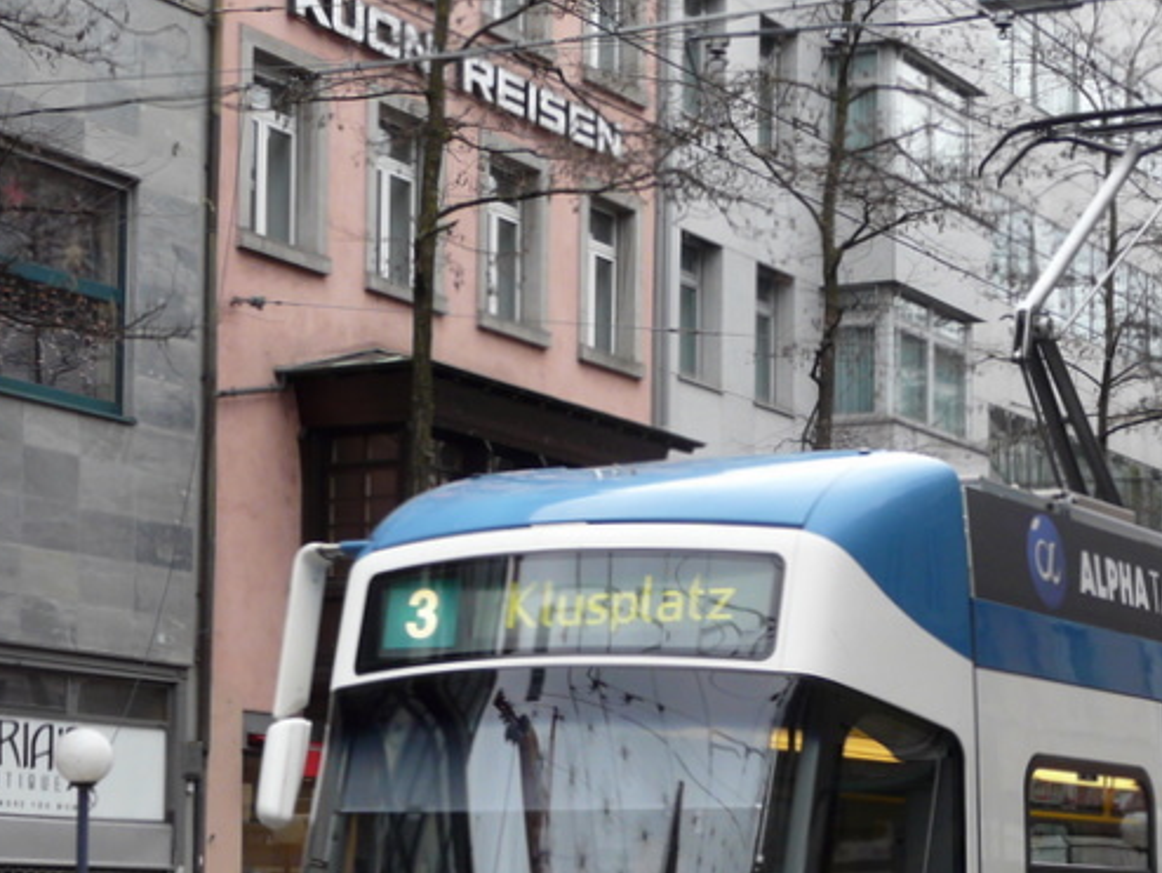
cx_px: 990
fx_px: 2989
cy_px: 814
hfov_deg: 21.6
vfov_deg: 16.4
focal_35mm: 89
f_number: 3.2
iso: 100
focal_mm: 7.2
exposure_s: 1/100
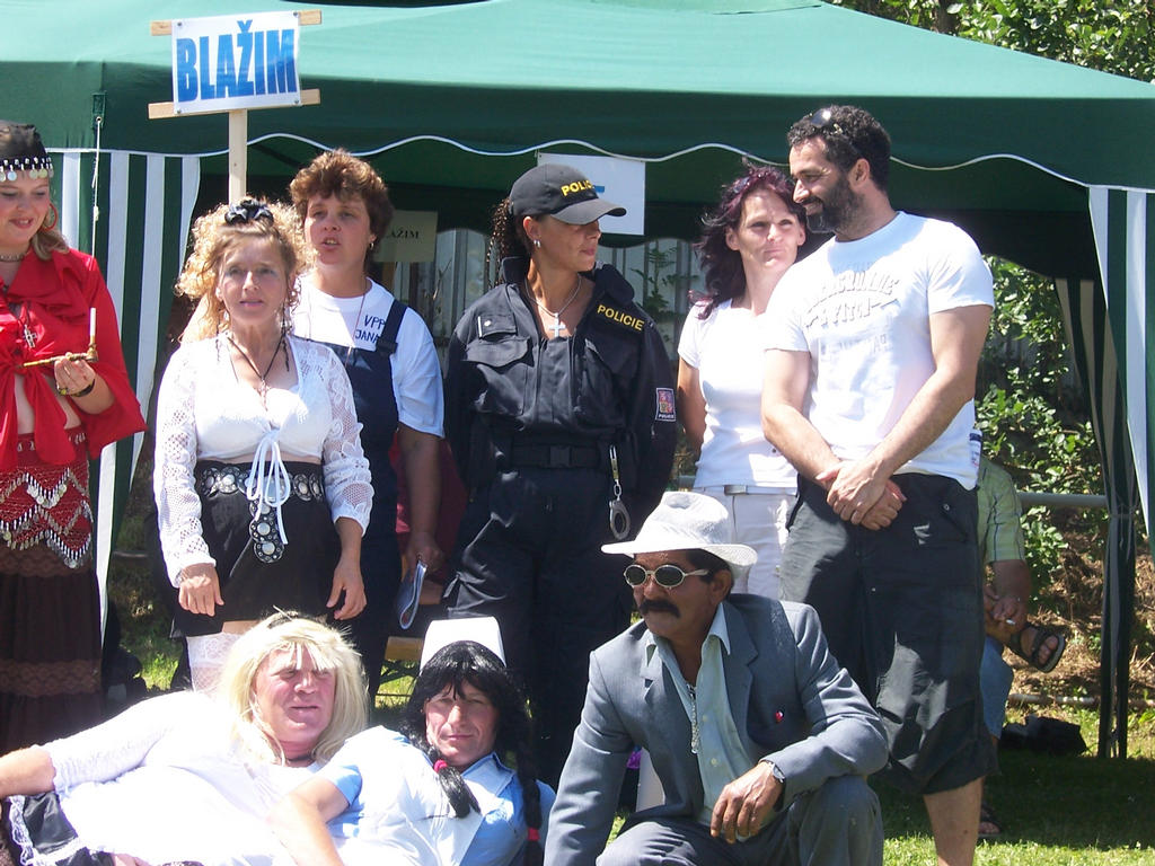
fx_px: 2970
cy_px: 433
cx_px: 578
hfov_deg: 22.0
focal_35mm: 89
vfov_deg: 16.6
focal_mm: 14.8
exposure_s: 1/180
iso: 80
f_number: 5.6
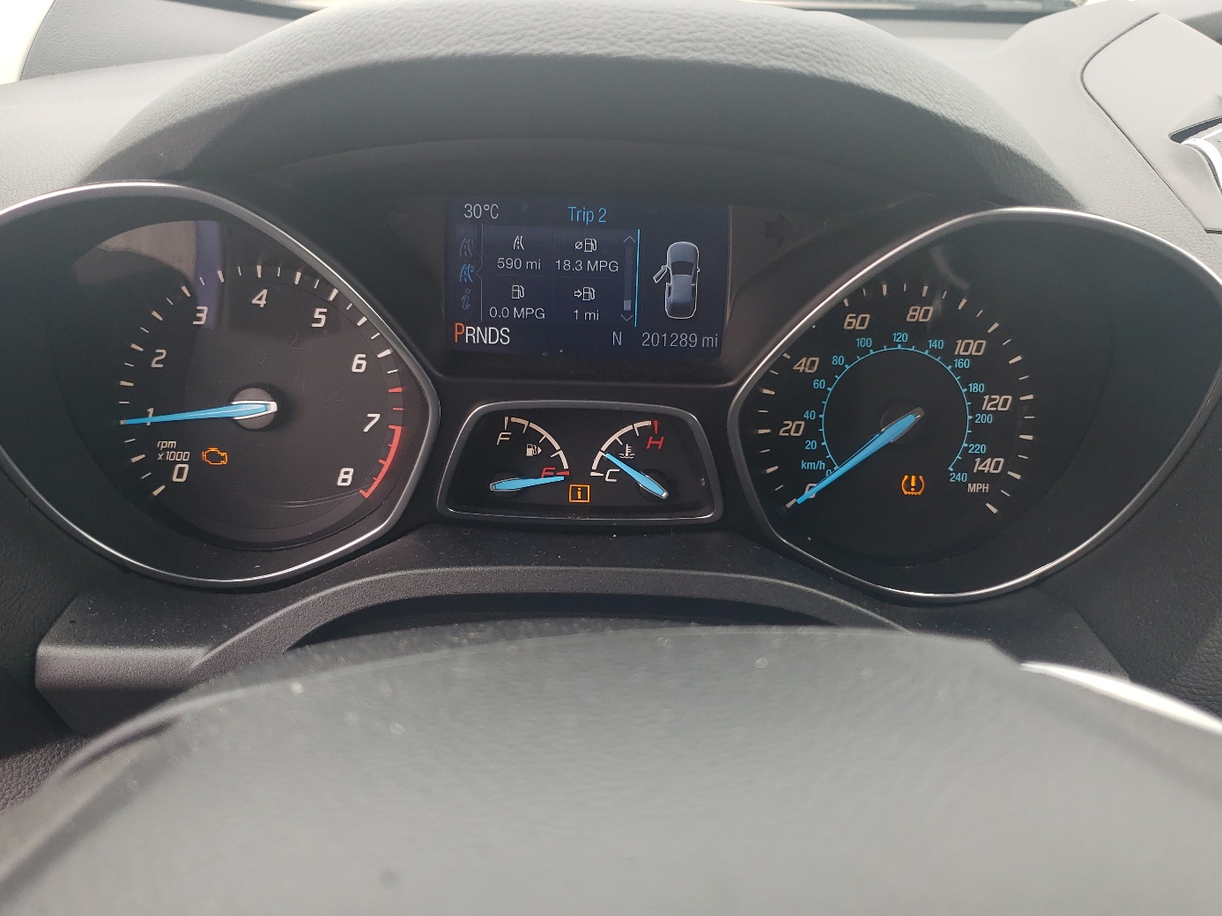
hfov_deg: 59.9
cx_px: 572
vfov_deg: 46.8
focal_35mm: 30
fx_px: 1059
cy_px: 464
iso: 50
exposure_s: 1/192
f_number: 1.5
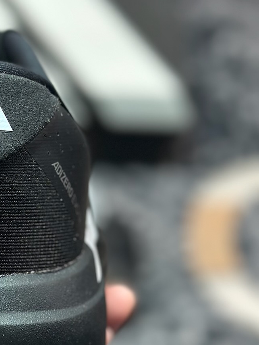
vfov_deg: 17.4
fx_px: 1128
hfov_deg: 12.9
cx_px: -12
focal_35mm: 113
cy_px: 209
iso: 64
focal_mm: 6.86
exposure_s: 1/141
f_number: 1.78
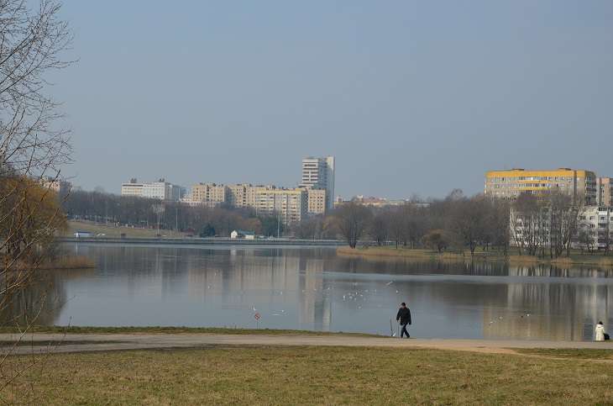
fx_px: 1070
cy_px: 203
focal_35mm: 63
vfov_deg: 21.5
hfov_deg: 32.0
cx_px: 306
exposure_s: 1/500
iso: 140
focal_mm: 42
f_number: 8
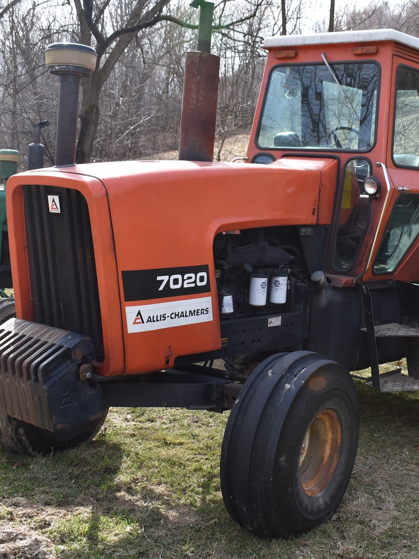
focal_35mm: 51
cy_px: 280
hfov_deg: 28.5
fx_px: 819
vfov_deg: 37.7
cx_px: 284
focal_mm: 23
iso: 200
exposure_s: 1/250
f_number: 7.1
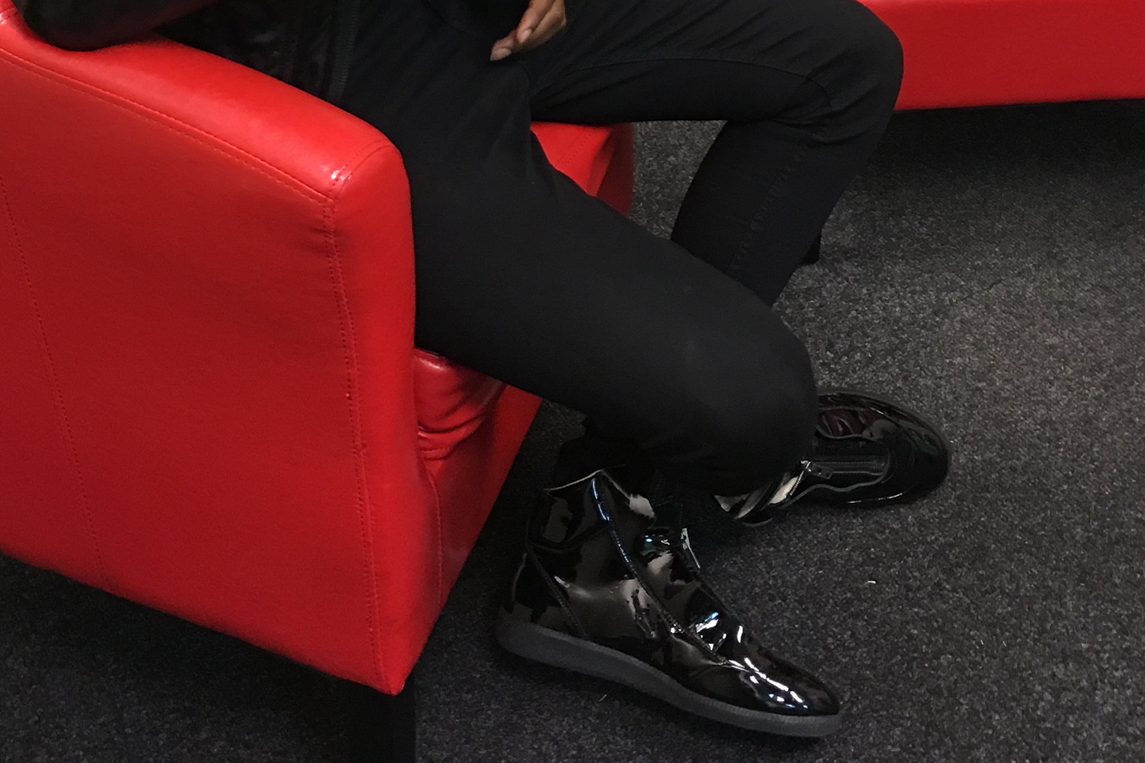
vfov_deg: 19.4
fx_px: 2036
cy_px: -258
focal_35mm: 64
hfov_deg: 31.4
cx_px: 549
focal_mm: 4.15
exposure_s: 1/15
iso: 64
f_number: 2.2
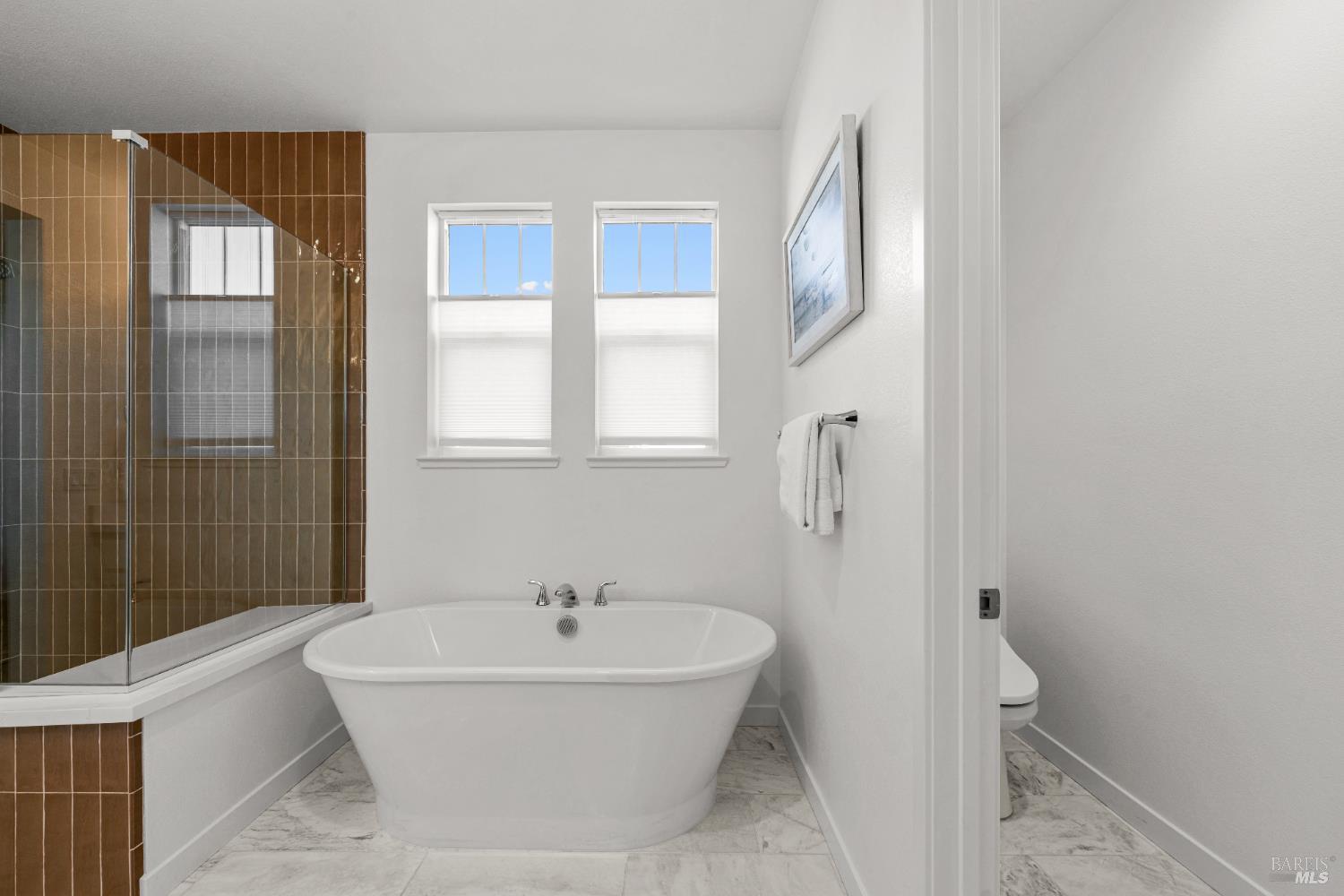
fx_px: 523
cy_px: 448
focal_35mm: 14
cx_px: 672
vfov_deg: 81.2
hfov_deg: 104.3
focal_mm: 14
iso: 100
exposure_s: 1/6
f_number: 10
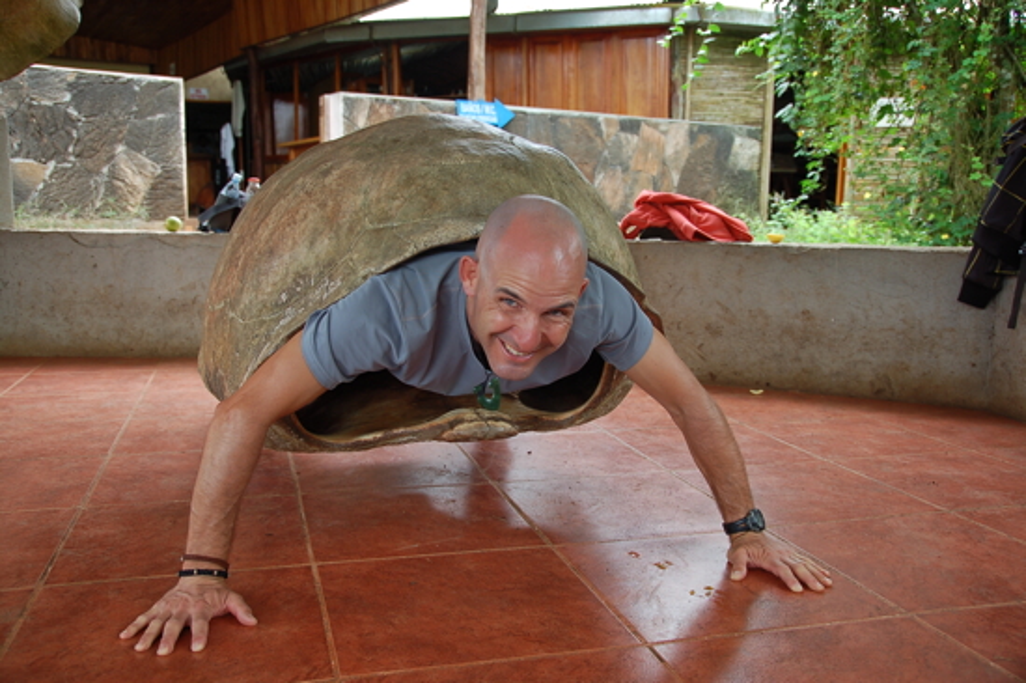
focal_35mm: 33
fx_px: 940
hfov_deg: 57.3
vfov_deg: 39.9
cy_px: 342
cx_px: 513
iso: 200
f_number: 4
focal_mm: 22
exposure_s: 1/80
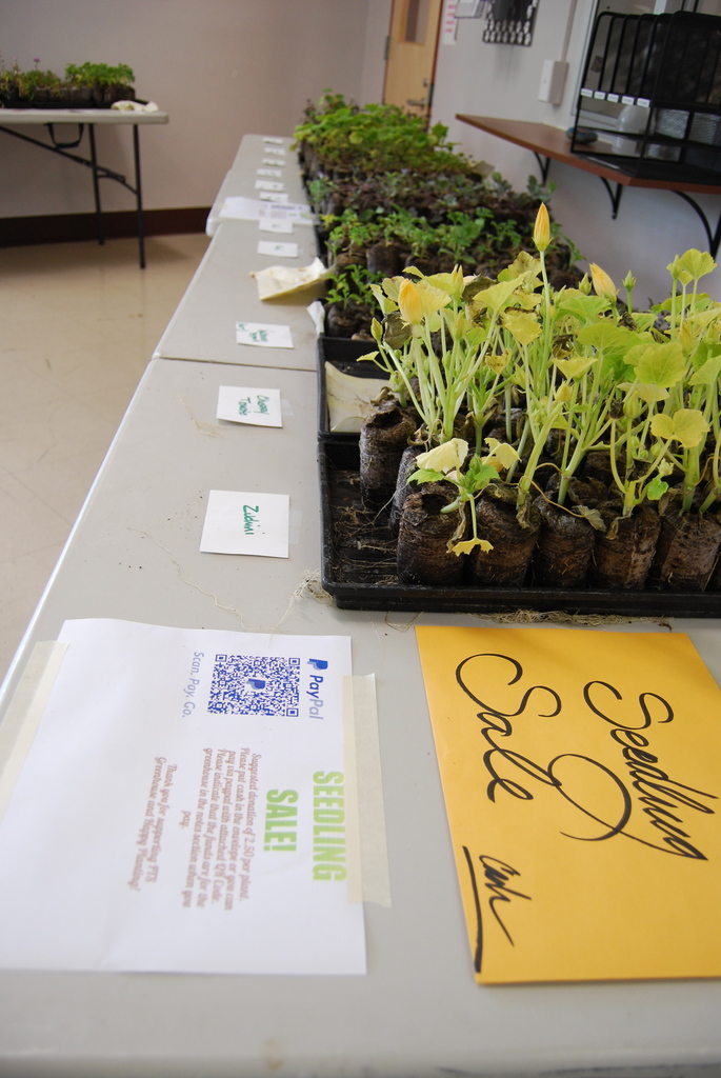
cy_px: 539
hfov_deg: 48.0
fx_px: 809
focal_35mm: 27
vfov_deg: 67.3
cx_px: 360
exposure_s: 1/60
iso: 400
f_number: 3.5
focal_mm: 18
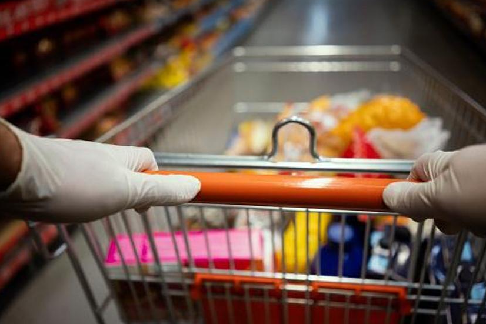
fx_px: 486
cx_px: 240
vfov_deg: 36.9
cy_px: 162
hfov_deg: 53.1
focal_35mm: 36
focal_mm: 35
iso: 800
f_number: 2.8
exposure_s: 1/200
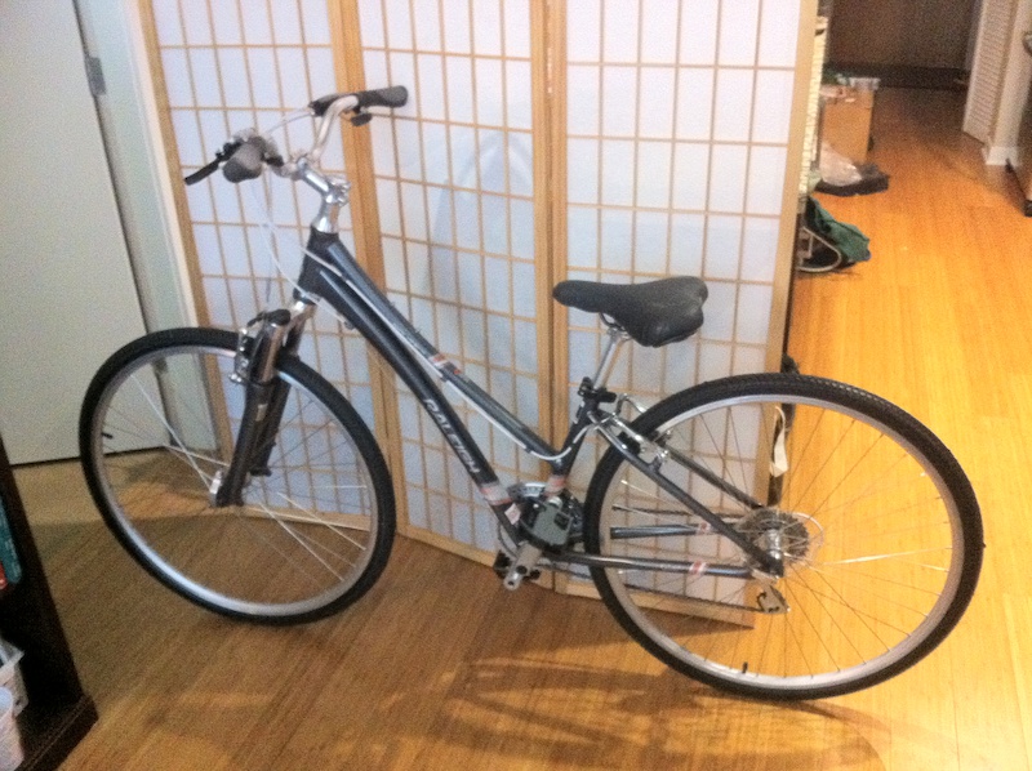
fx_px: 1042
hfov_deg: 52.7
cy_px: 386
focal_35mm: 35
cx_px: 516
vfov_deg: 40.6
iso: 1000
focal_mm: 3.85
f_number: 2.8
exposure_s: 1/15
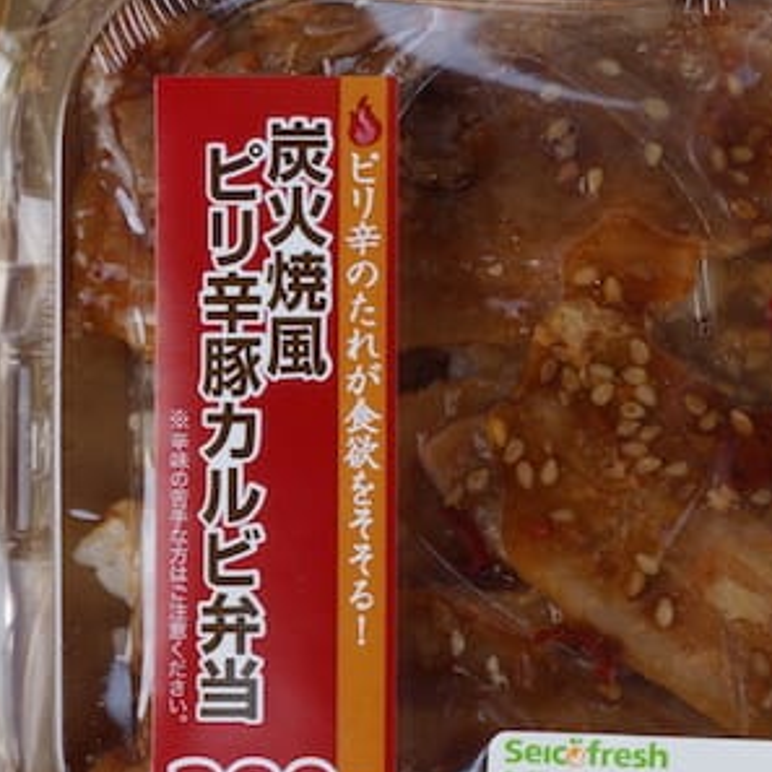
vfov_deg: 18.1
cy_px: 452
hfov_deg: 17.6
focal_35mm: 96
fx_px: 2422
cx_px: 811
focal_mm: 28
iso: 100
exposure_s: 1/80
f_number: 5.6
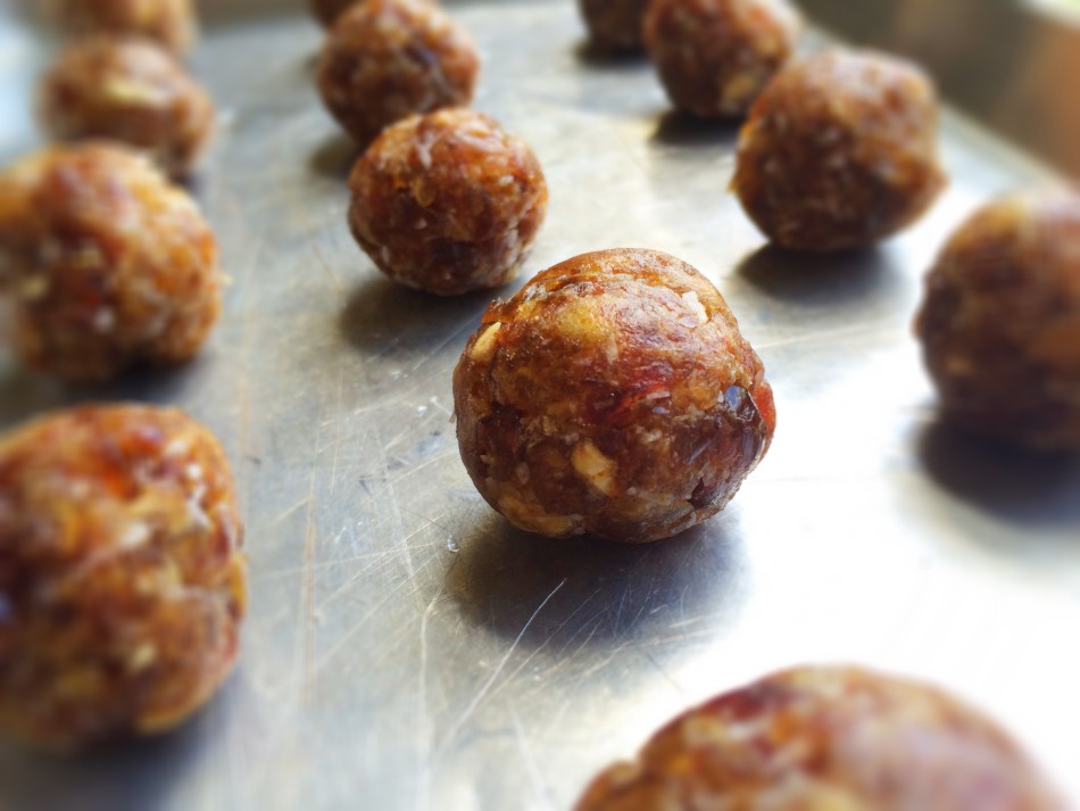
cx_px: 540
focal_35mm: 29
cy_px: 406
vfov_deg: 48.2
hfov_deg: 61.6
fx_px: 905
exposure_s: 1/60
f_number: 2.2
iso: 40
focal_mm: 4.15
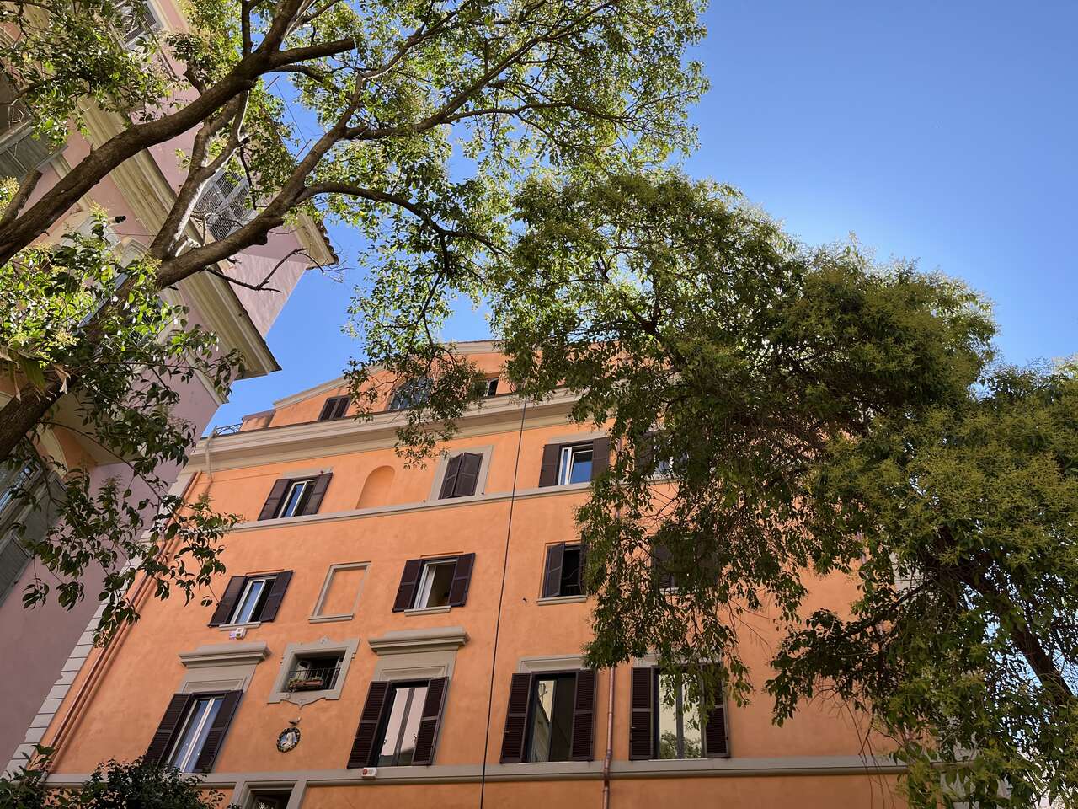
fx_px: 810
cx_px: 539
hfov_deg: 67.3
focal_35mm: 26
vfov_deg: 53.1
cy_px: 404
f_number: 1.6
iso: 50
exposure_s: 1/1163
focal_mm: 5.1
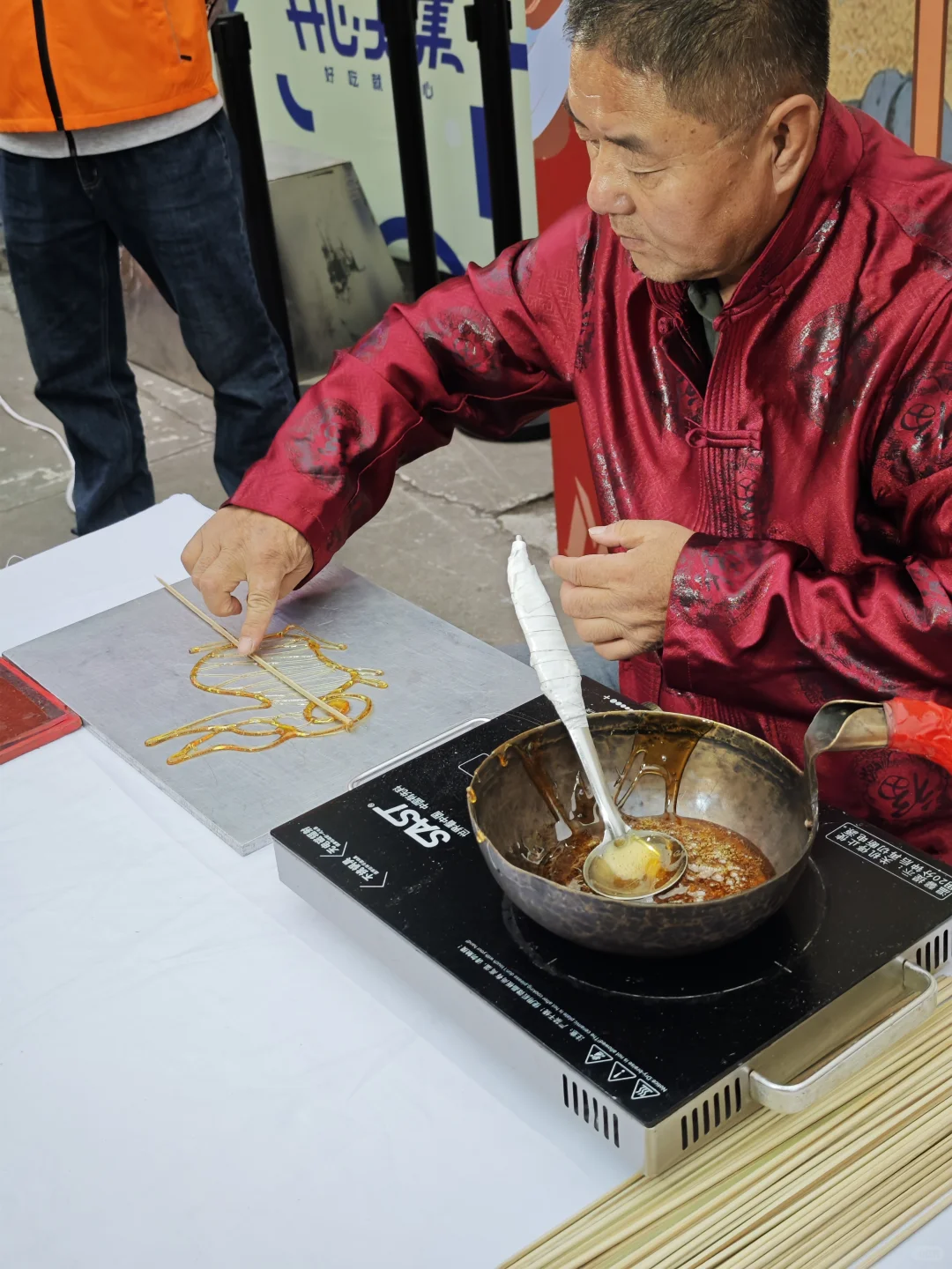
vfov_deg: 41.2
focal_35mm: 46
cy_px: 634
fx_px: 1687
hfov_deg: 31.5
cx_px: 476
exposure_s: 1/1574
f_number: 2
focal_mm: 8.72
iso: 250
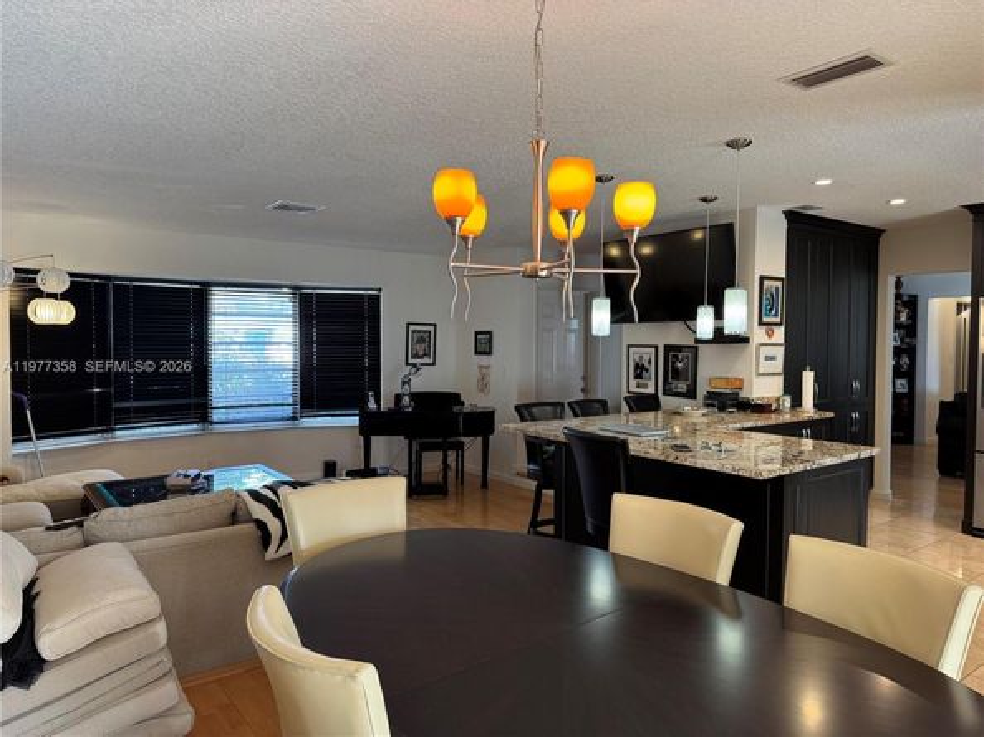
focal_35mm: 24
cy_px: 368
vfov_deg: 56.8
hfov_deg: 71.6
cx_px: 492
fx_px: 682
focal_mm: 6.76
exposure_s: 1/120
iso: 200
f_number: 1.78
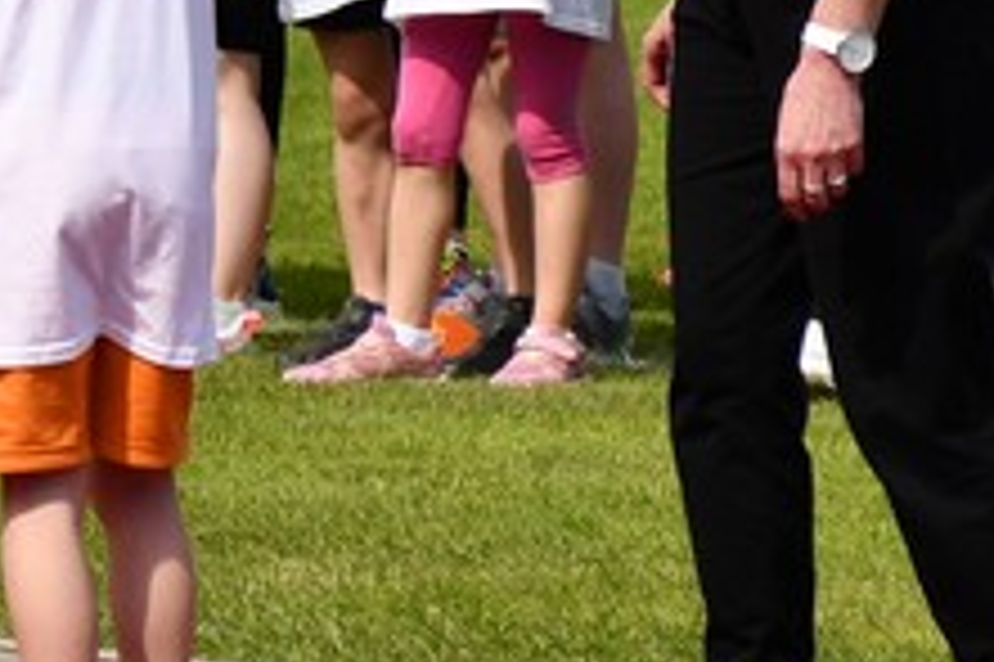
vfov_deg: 1.4
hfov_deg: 2.1
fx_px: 26900
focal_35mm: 975
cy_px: 29
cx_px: -81
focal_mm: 140
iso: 200
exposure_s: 1/1000
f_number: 5.6
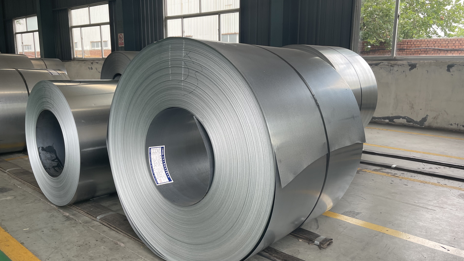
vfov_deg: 38.9
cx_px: 240
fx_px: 369
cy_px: 132
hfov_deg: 64.3
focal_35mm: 30
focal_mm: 5.1
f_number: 1.6
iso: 50
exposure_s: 1/121
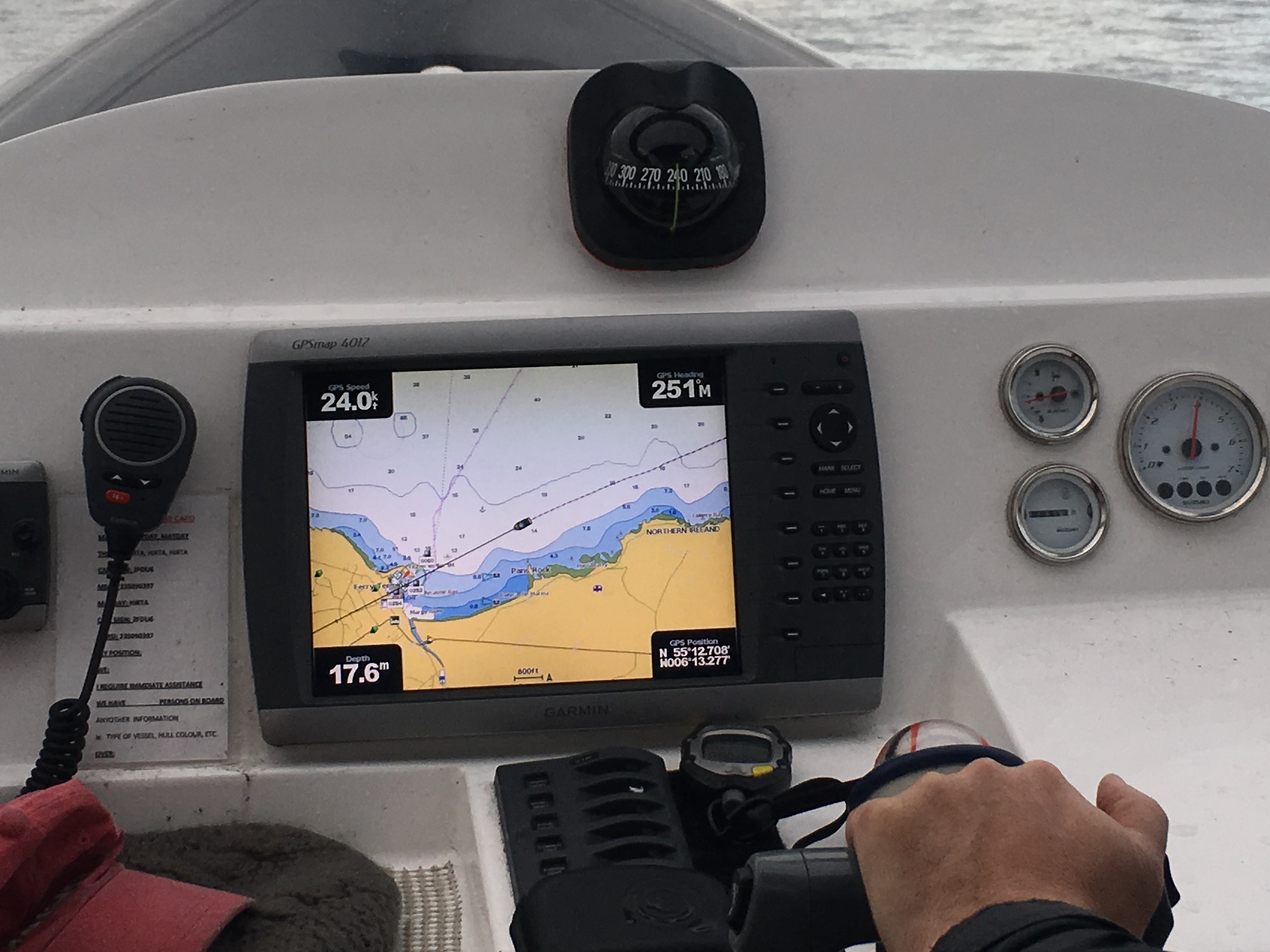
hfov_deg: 28.2
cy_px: 374
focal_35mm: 69
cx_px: 595
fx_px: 2531
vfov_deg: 21.3
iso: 25
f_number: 2.2
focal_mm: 4.15
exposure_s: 1/450
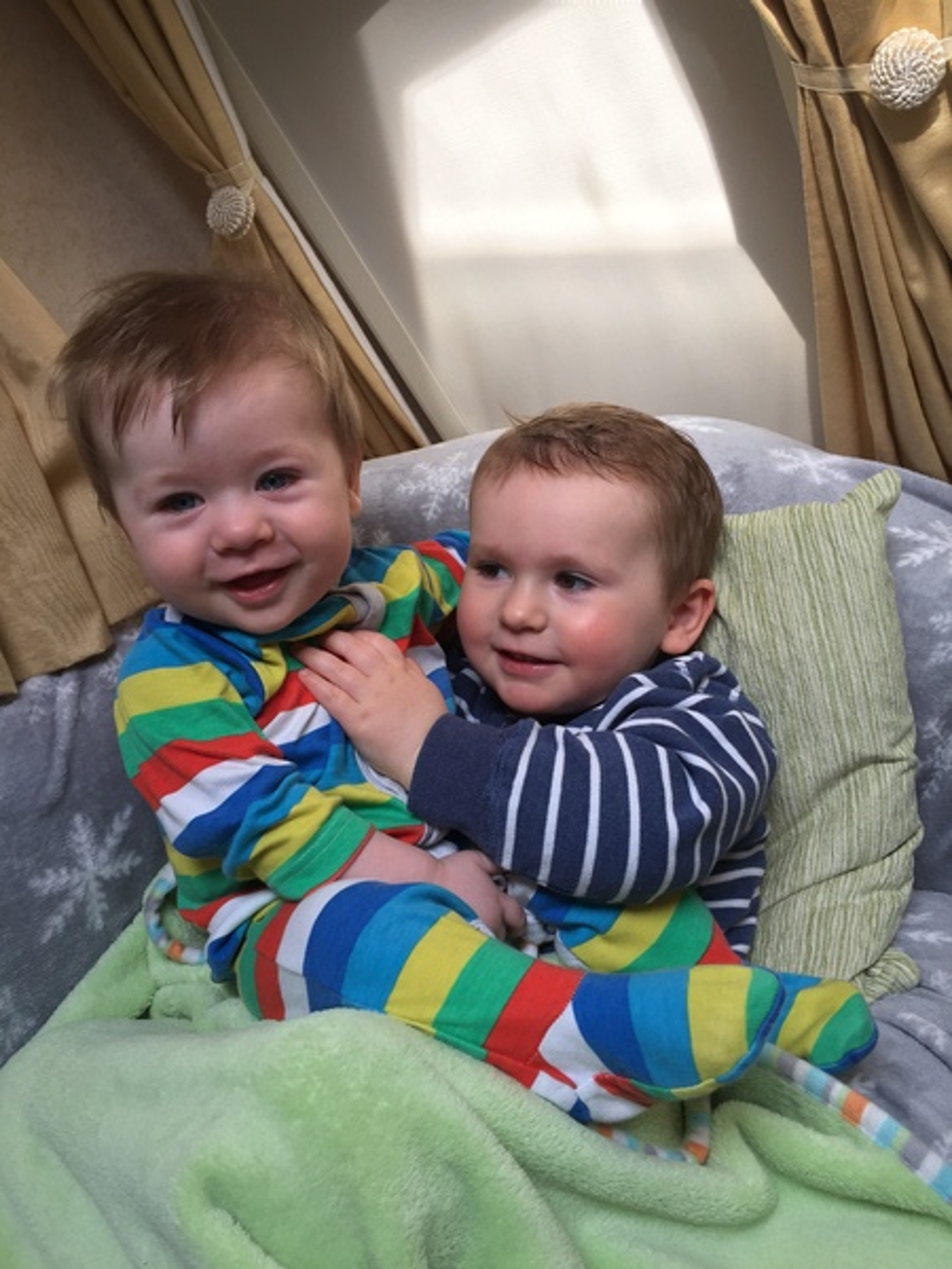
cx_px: 476
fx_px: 1063
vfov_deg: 61.7
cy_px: 634
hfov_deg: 48.2
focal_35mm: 29
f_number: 2.2
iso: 40
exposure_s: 1/100
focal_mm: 4.15
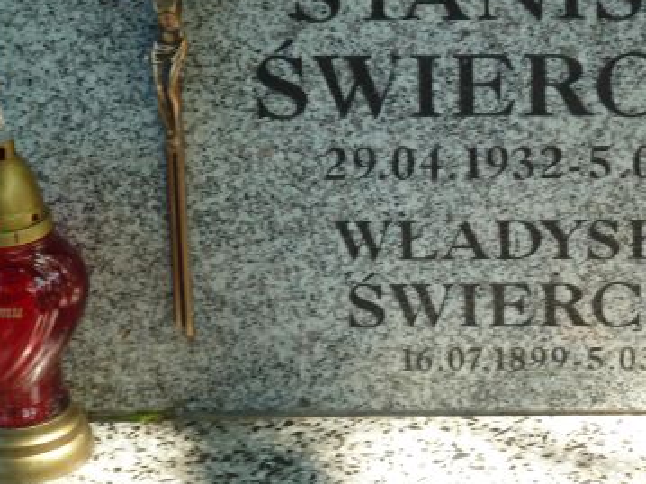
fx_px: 3190
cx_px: 561
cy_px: 157
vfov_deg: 8.7
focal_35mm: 171
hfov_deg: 11.5
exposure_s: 1/50
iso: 80
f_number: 4.3
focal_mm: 15.8
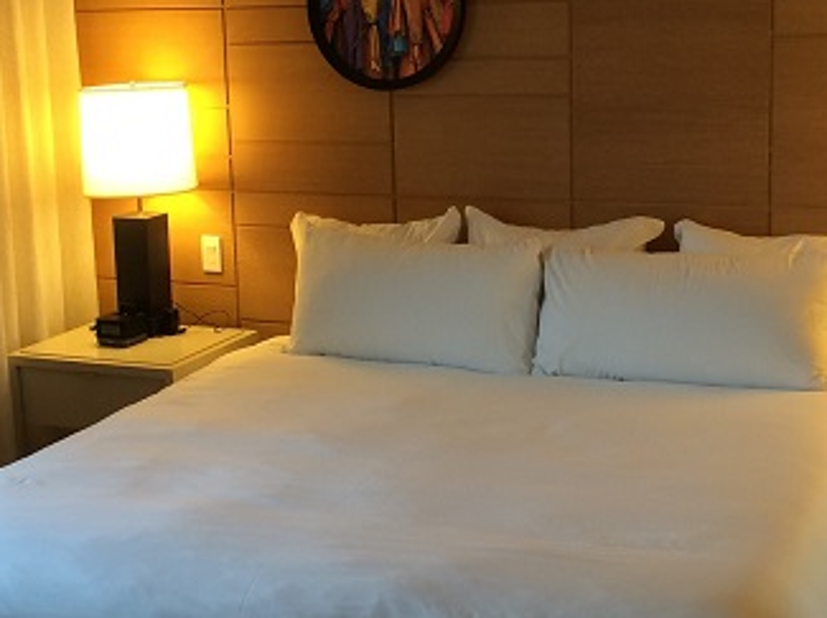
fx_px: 1599
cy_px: 277
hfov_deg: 29.0
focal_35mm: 67
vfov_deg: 21.9
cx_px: 379
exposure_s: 1/30
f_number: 2.2
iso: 64
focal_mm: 4.15
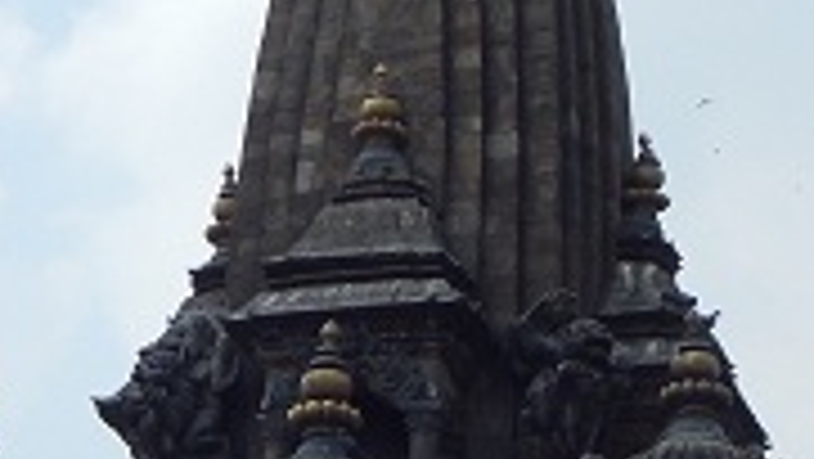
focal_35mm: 232
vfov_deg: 5.2
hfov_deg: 9.3
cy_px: 351
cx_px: 270
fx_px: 5010
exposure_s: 1/1250
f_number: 4.1
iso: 125
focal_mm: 12.3
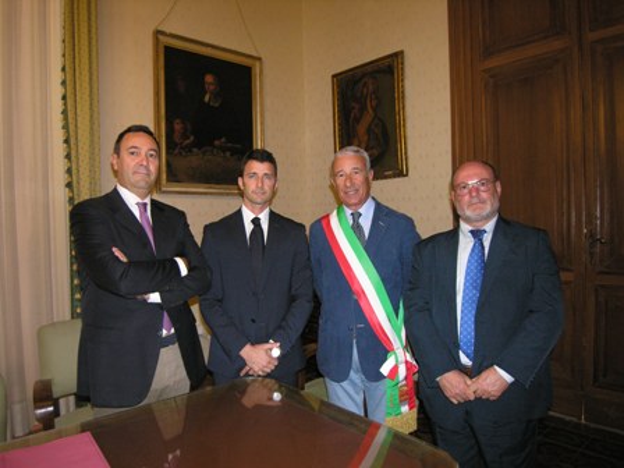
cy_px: 234
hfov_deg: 71.6
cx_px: 312
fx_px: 433
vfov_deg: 56.8
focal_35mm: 24
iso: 200
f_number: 2.6
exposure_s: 1/60.1
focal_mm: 6.1
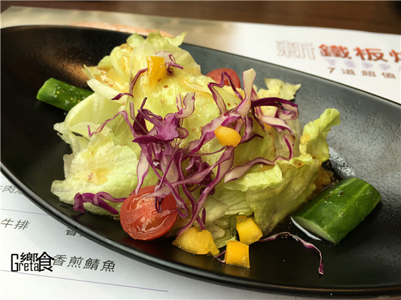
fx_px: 336
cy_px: 150
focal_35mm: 29
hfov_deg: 61.7
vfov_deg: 48.2
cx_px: 200
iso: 25
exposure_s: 1/60
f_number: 2.2
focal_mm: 4.15
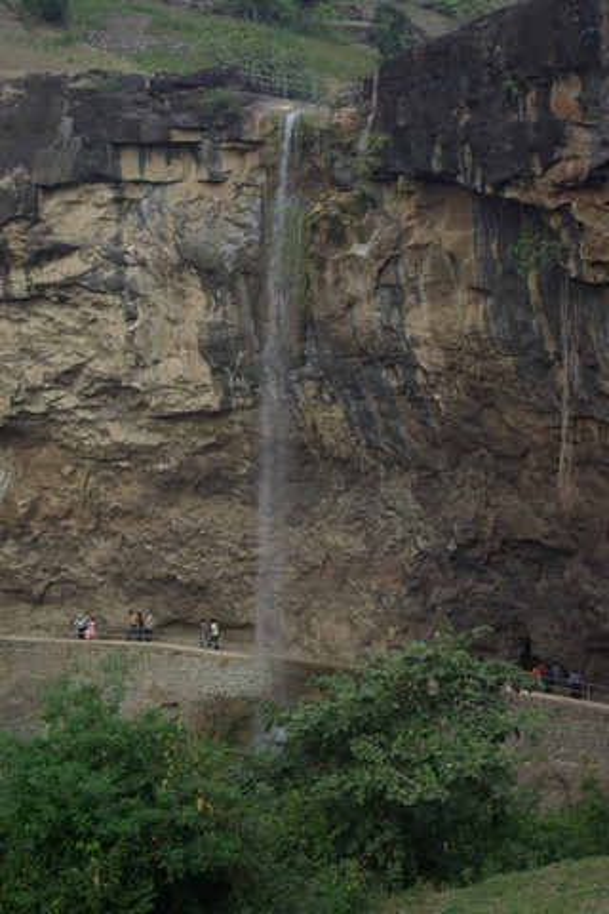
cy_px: 457
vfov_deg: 24.6
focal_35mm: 82
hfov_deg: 16.6
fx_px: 2093
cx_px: 304
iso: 100
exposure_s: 1/60
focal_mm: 55
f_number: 5.6
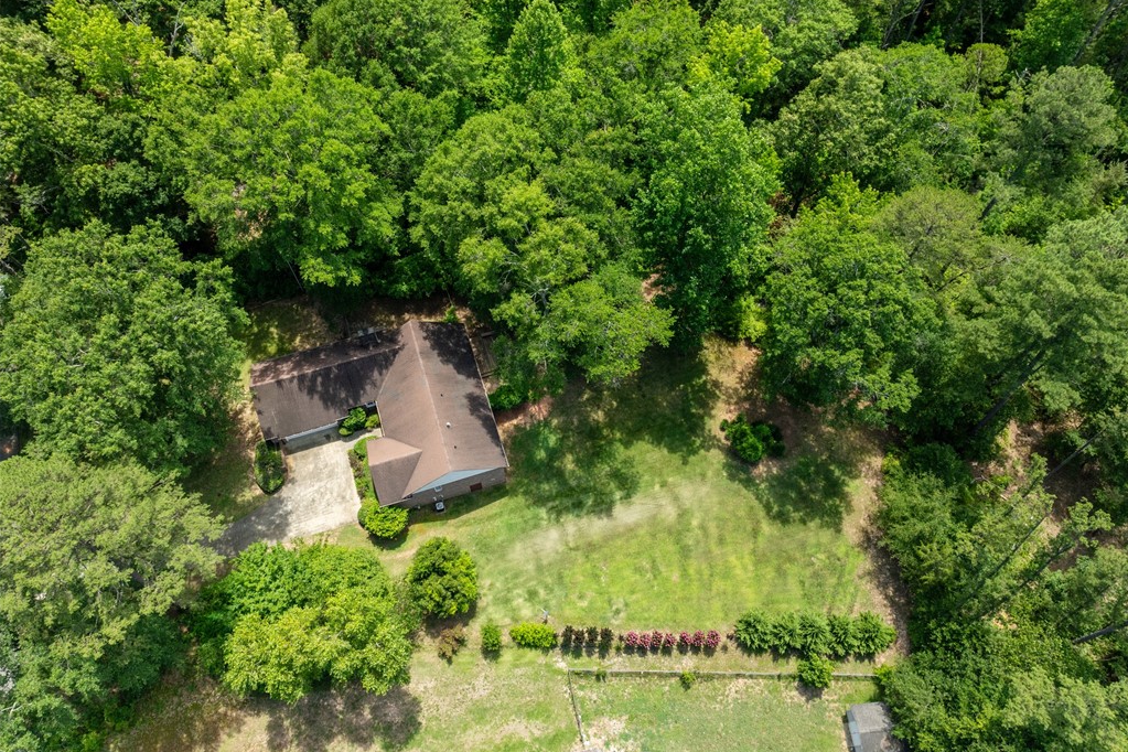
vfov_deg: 51.2
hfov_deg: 71.5
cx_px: 564
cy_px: 346
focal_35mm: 25
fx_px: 783
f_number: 4.5
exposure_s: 1/50
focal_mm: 12.29
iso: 100
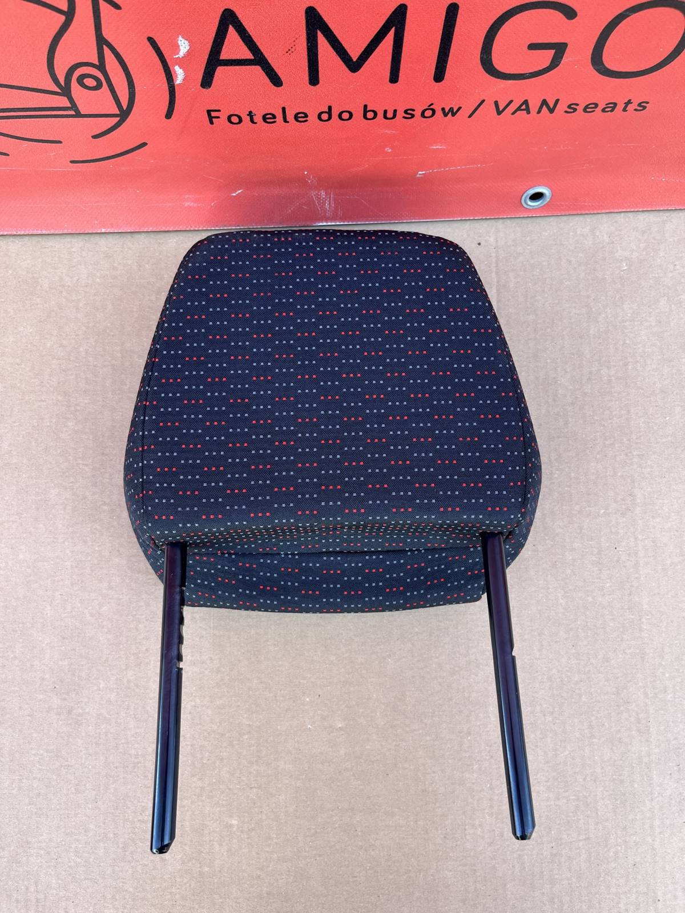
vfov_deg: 67.3
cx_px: 342
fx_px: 686
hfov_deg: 53.1
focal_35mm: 26
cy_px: 456
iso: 40
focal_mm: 5.1
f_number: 1.6
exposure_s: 1/122
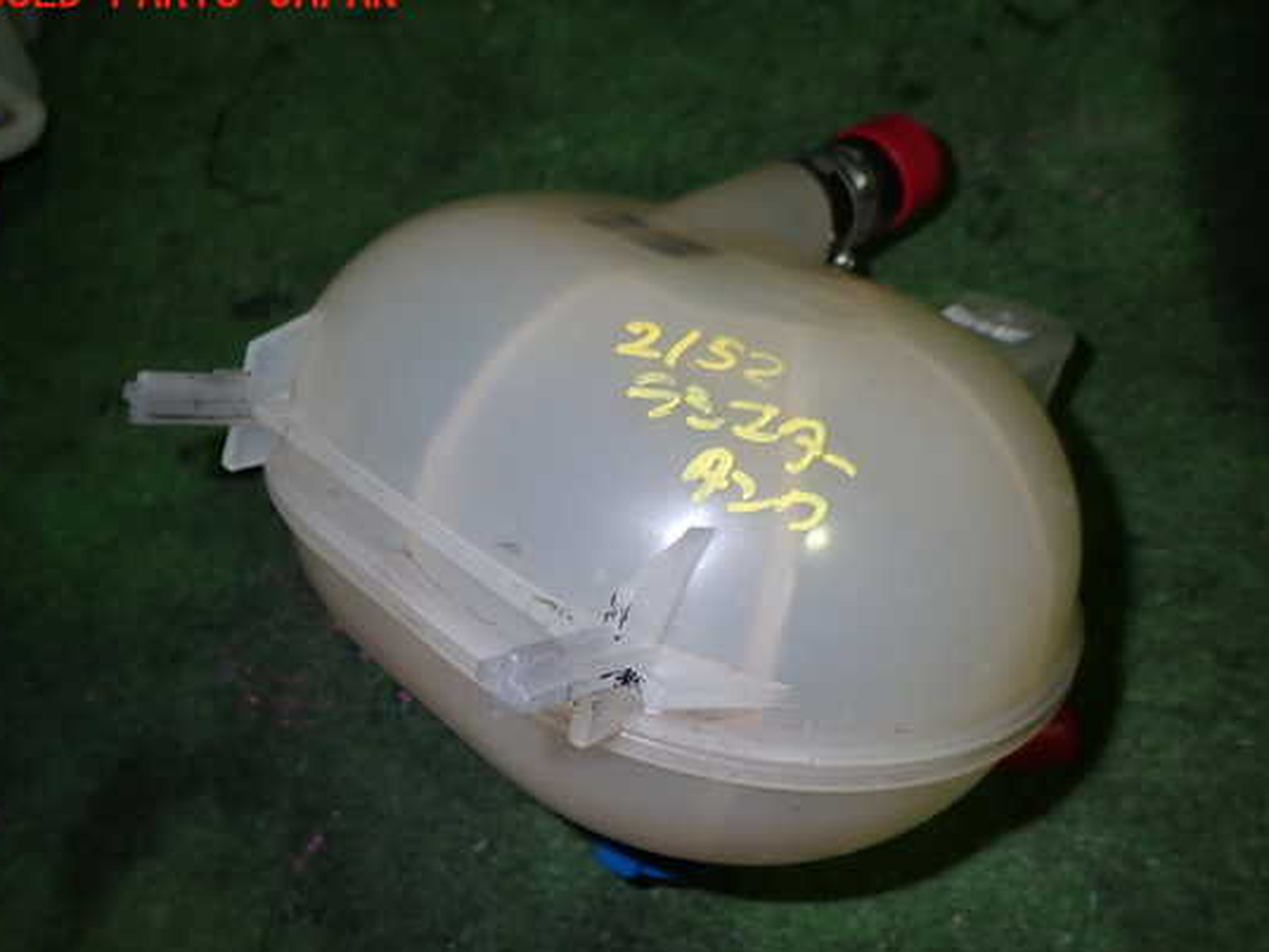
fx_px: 1026
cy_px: 495
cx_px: 677
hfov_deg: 63.4
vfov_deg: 49.7
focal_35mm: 28
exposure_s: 1/30
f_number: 5.6
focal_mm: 4.5
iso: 200
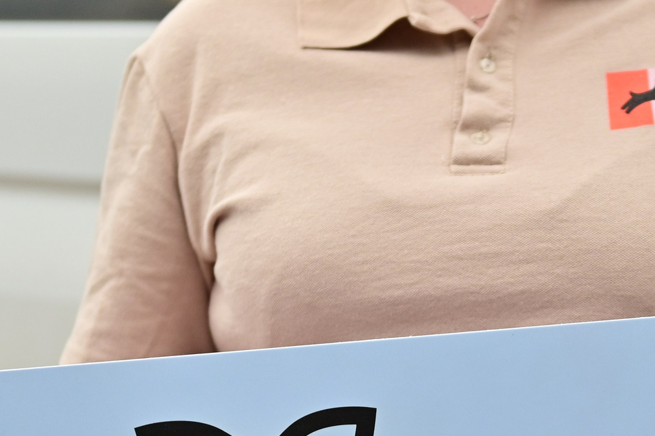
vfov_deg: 10.6
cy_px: 479
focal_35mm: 127
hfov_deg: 15.9
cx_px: 600
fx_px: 2309
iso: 400
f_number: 2.8
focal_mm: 48
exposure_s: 1/2000
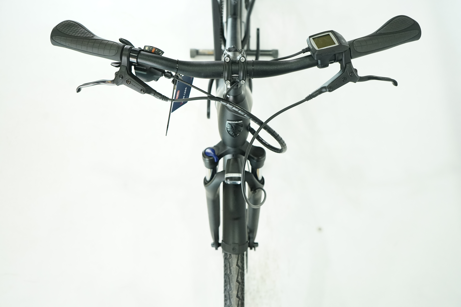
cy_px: 154
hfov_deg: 57.2
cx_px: 230
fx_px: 423
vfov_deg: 40.0
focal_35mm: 33
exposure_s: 1/200
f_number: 5
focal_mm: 33
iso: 2500
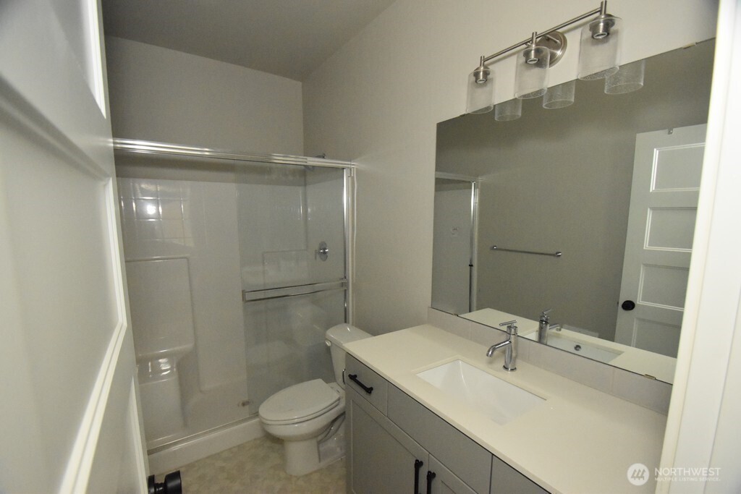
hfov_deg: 100.4
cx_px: 370
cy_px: 247
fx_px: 309
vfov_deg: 77.3
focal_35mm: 15
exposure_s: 1/60
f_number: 4
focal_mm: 10
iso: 6400
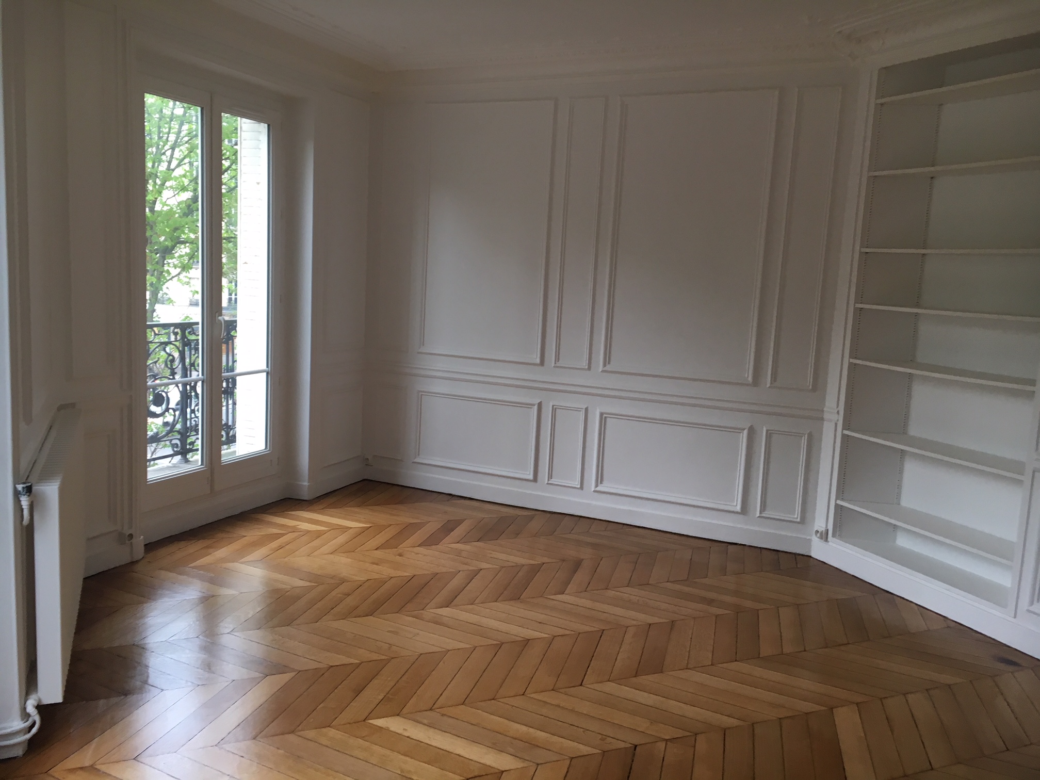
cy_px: 390
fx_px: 871
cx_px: 520
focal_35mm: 29
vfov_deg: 48.2
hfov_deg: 61.7
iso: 64
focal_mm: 4.15
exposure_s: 1/33
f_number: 2.2
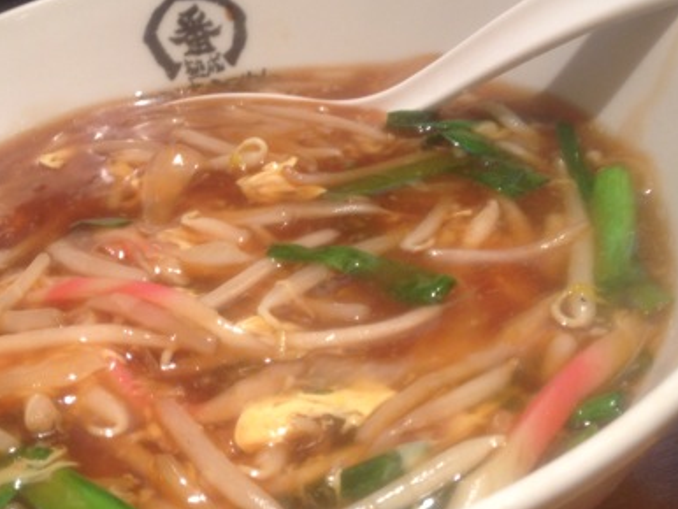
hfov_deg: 32.9
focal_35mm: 58
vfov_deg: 25.2
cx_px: 218
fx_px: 1137
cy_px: 330
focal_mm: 4.28
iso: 64
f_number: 2.4
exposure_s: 1/30
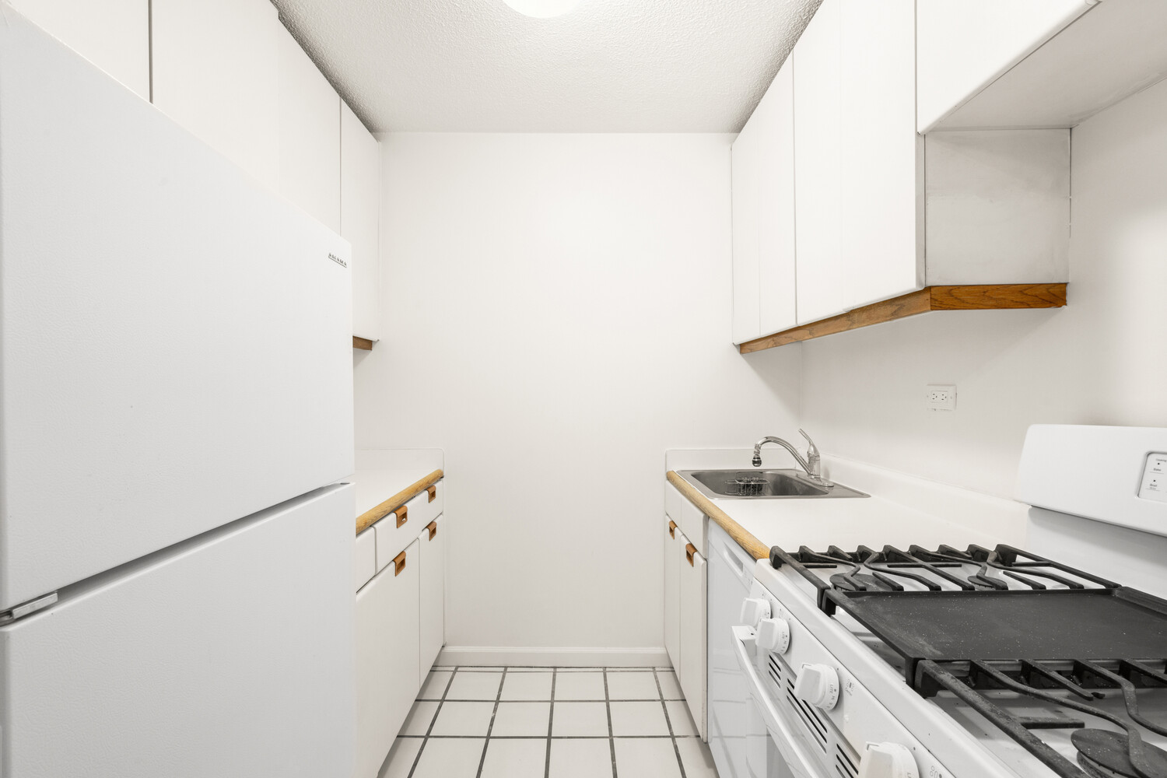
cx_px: 584
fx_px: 519
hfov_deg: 96.7
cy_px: 389
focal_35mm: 16
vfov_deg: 73.7
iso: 400
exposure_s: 1/2
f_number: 11
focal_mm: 16
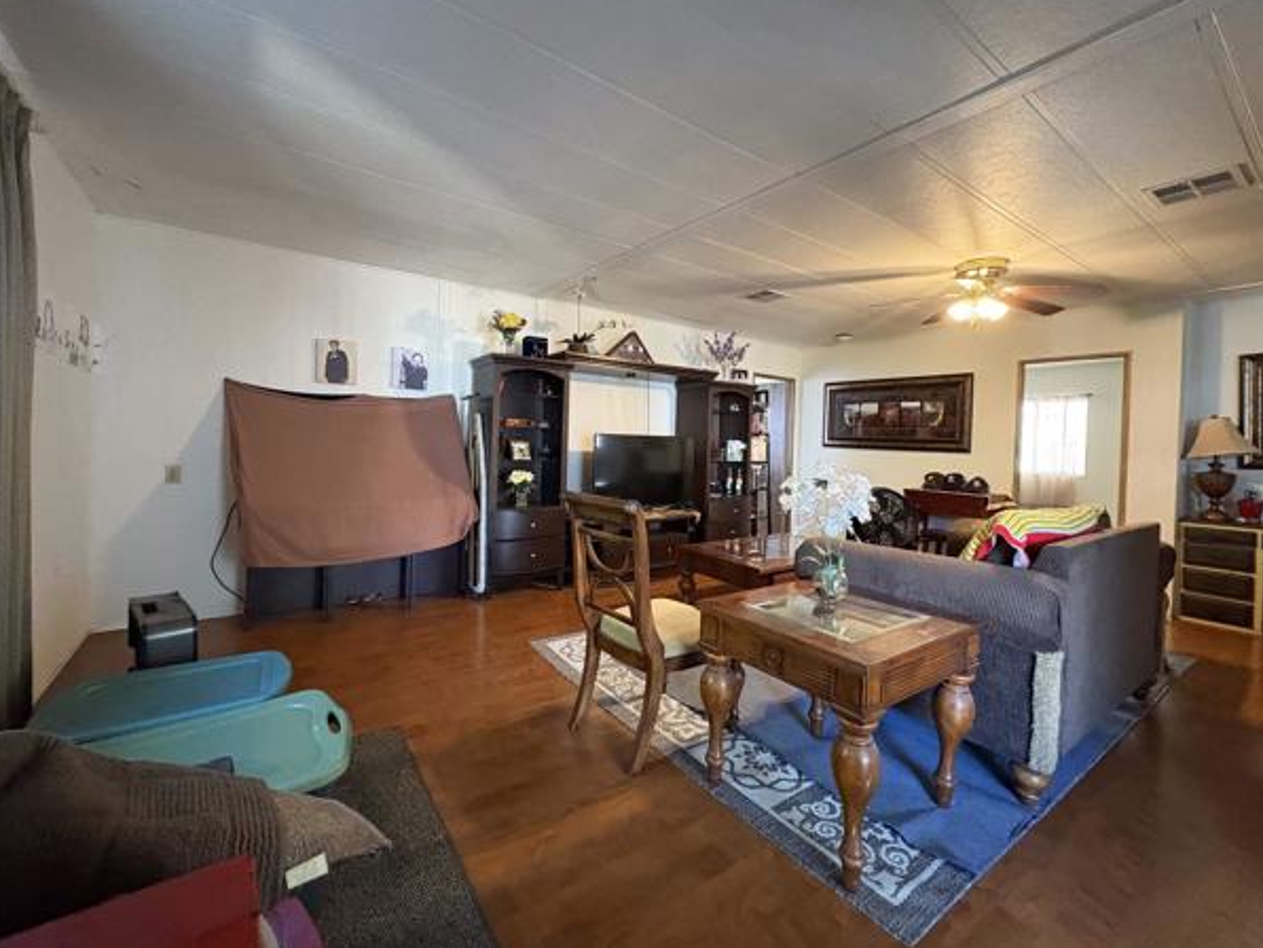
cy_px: 449
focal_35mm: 15
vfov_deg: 81.7
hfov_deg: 98.2
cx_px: 633
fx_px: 547
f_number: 2.2
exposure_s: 1/40
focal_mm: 2.22
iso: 800
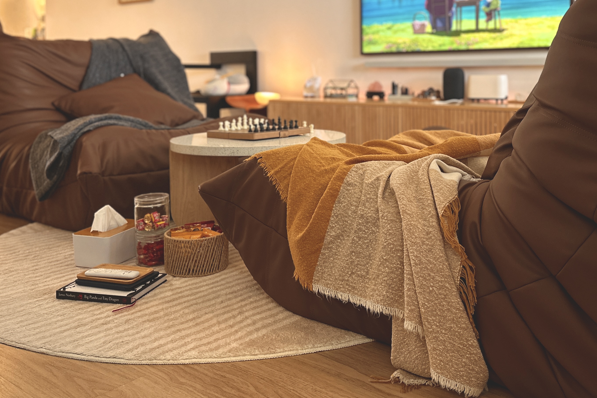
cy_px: 90
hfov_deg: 51.7
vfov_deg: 35.0
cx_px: 347
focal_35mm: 37
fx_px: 614
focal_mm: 6.86
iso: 250
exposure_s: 1/60
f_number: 1.78
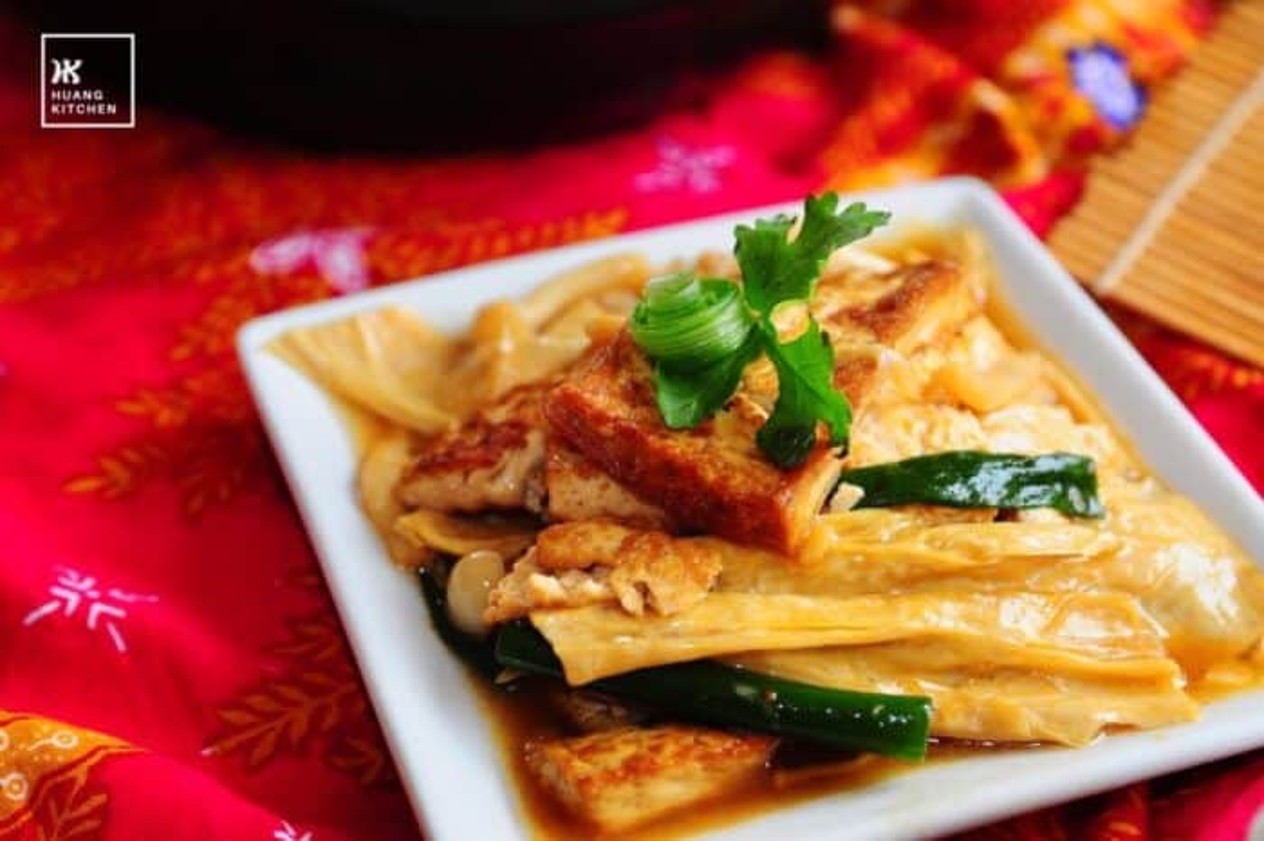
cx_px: 632
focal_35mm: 75
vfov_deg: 18.2
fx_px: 2632
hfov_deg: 27.0
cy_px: 420
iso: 500
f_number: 4.8
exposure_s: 1/60
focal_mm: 50
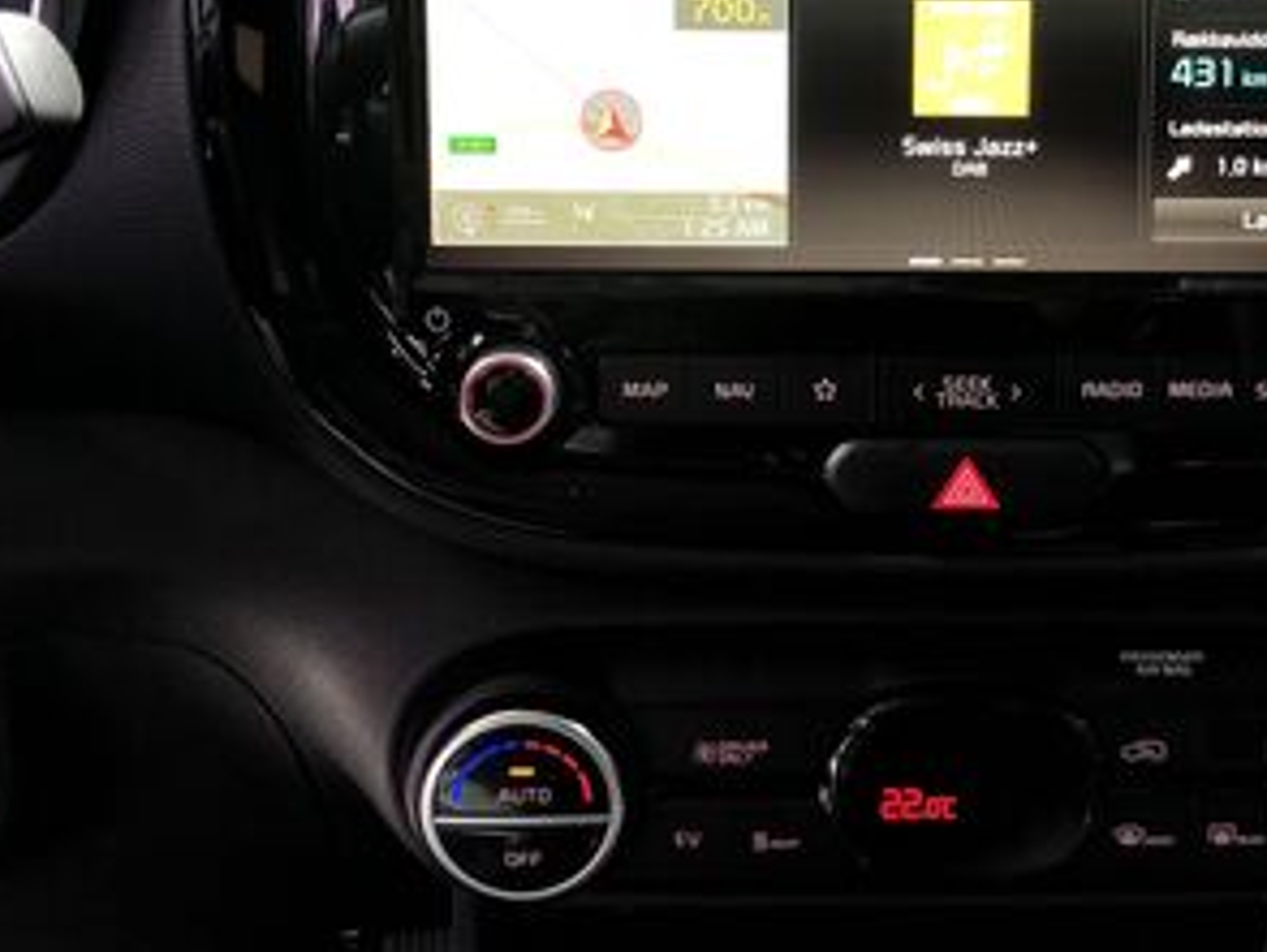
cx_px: 914
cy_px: 258
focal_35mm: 52
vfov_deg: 27.7
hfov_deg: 36.1
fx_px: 1905
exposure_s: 1/21
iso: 40
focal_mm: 3.99
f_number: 1.8
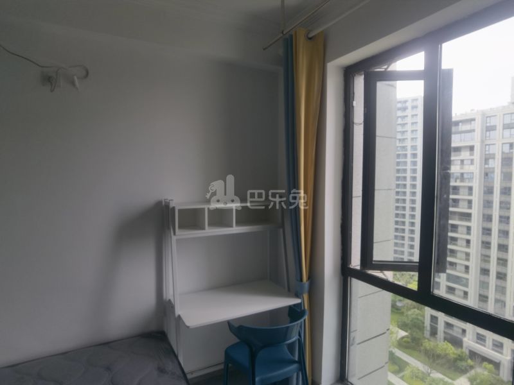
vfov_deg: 71.6
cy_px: 192
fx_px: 267
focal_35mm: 18
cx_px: 257
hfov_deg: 87.8
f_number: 1.8
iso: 50
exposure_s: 1/107
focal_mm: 4.4
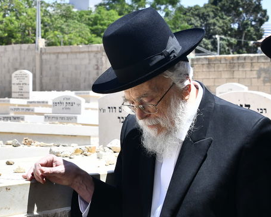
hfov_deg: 16.4
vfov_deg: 13.3
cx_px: 50
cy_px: 119
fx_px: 930
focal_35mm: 116
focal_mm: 40
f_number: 8
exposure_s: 1/320
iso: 125
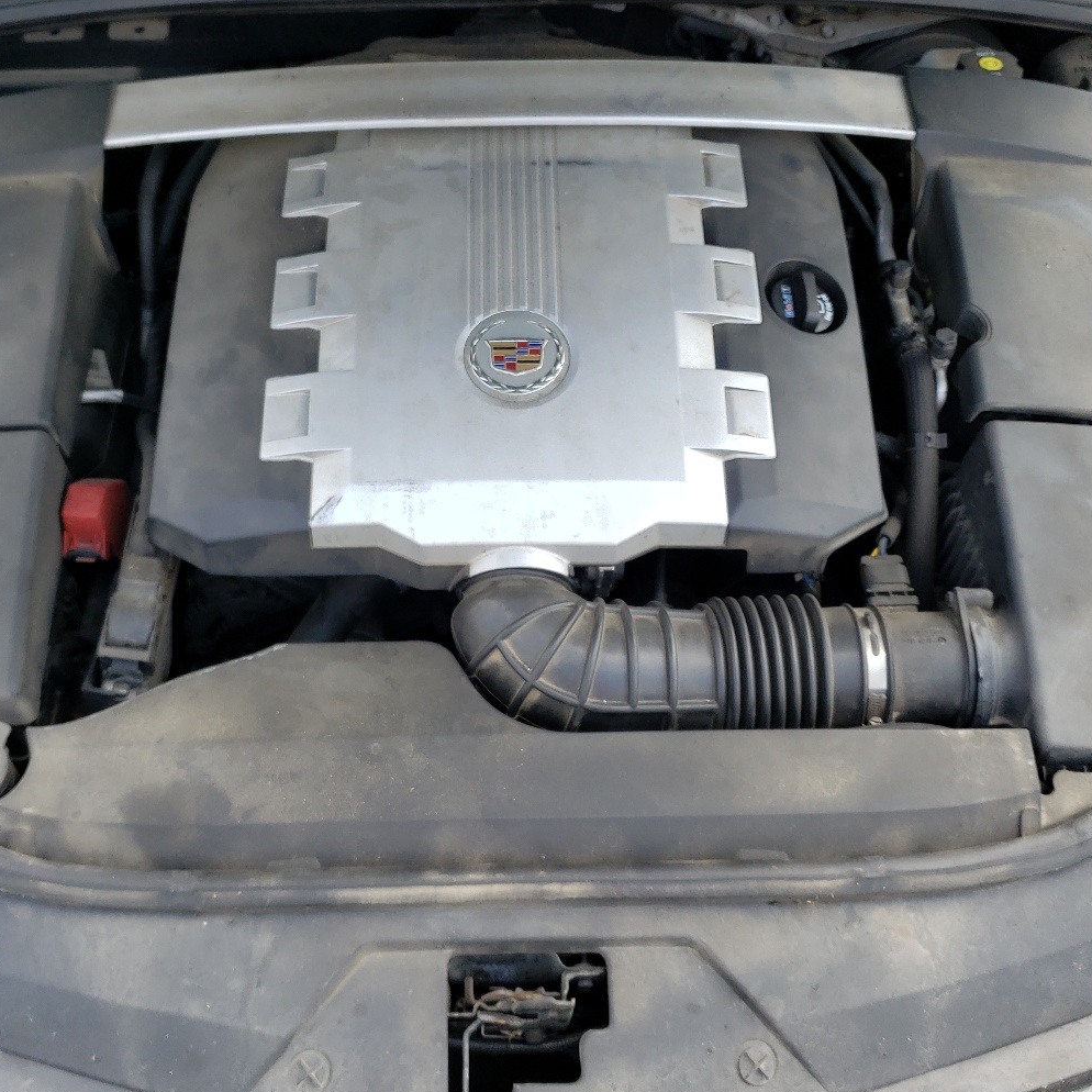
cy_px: 510
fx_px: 1321
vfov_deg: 44.9
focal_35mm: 37
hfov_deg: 44.9
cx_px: 487
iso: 50
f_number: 1.5
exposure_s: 1/625
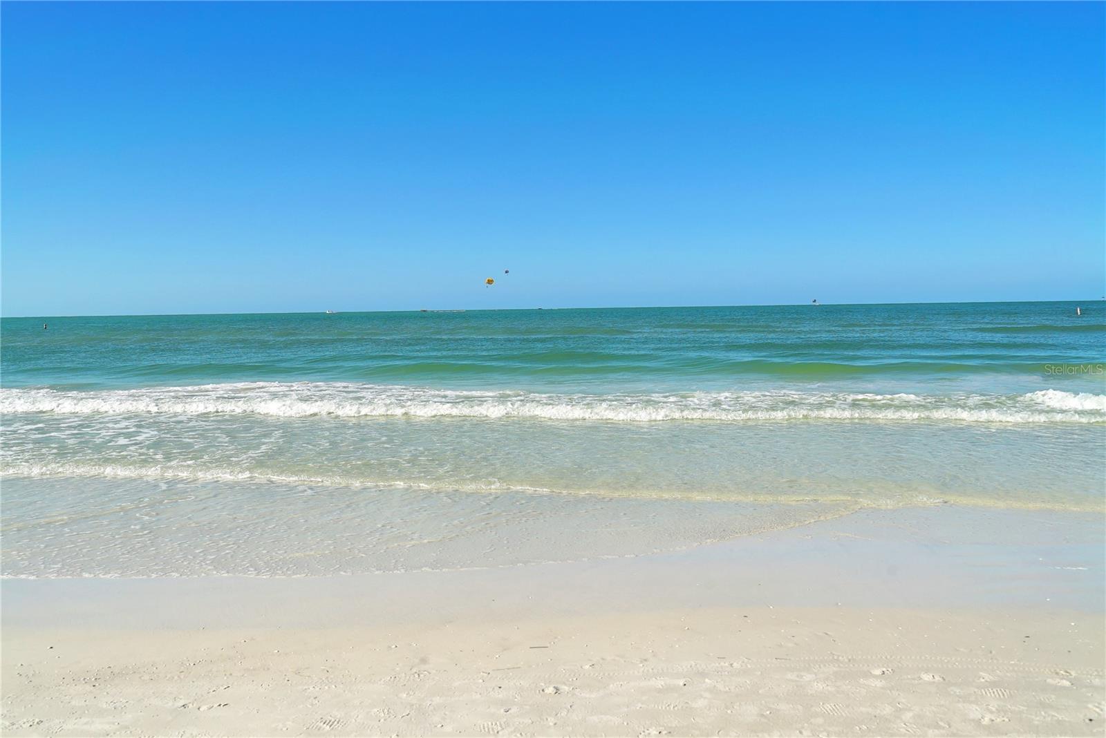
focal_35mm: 29
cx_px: 553
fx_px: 891
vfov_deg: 45.0
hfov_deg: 63.6
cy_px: 369
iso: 100
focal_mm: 29
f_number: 8
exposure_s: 1/500
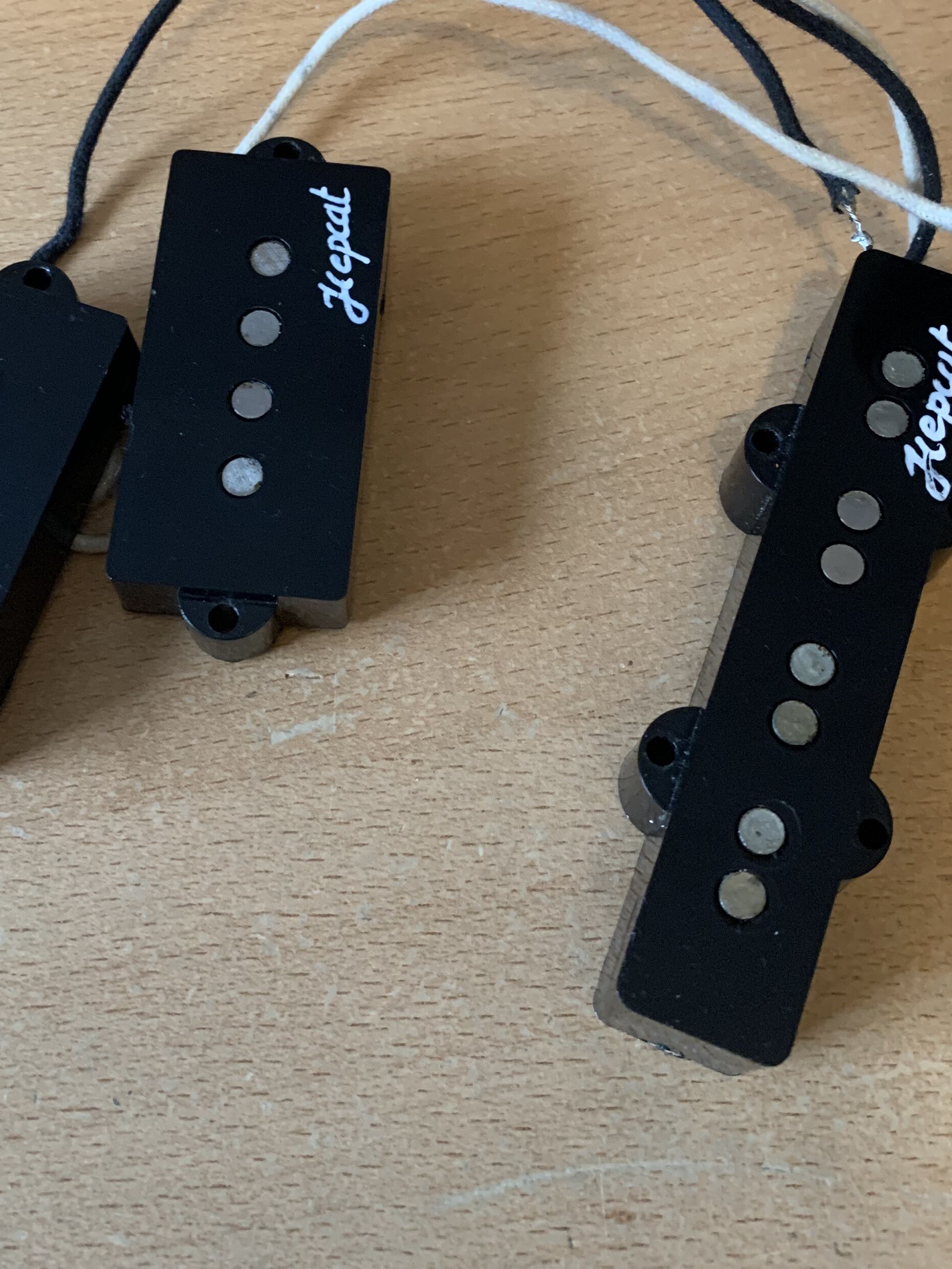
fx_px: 1540
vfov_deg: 44.1
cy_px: 416
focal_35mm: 42
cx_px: 404
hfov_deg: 34.3
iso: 320
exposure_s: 1/60
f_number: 1.8
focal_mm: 4.25
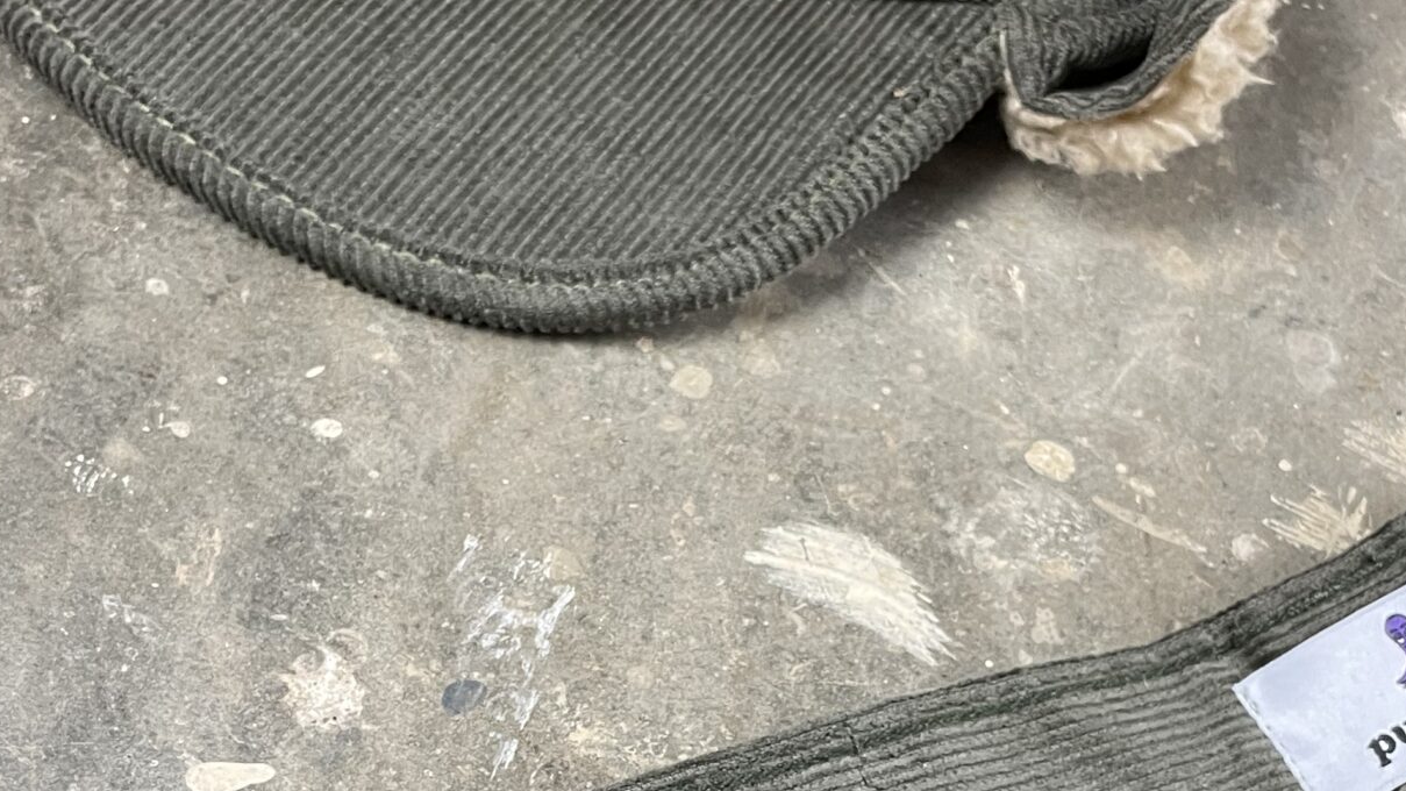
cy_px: 679
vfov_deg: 19.7
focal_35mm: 60
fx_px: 2237
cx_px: 716
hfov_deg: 34.9
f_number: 1.6
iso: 125
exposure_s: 1/60
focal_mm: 4.2
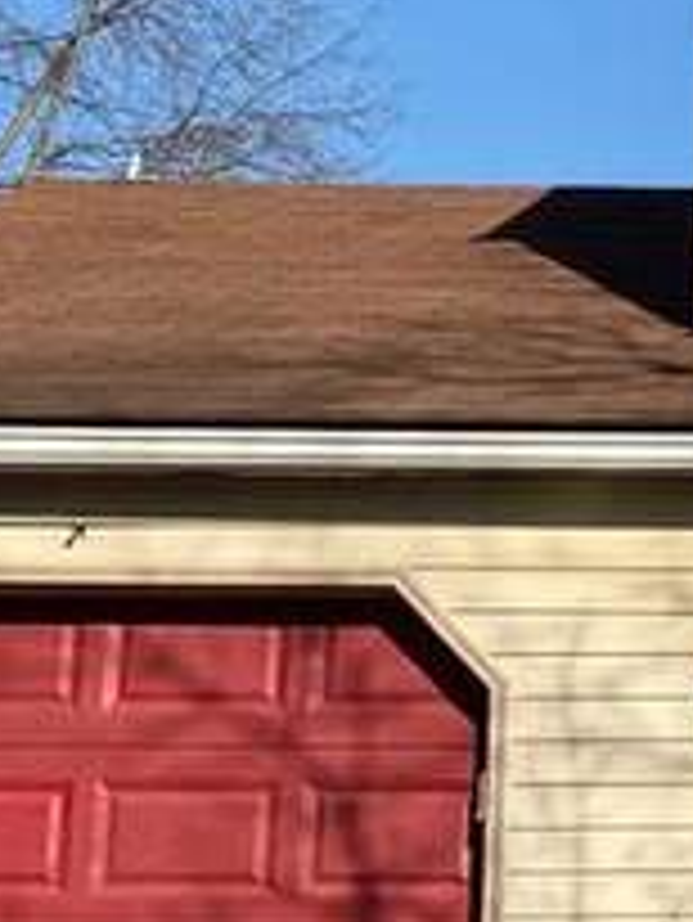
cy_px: 400
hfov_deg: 9.3
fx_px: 4000
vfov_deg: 13.2
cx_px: 1332
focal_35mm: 150
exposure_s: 1/4975
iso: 80
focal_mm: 6.76
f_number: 1.78
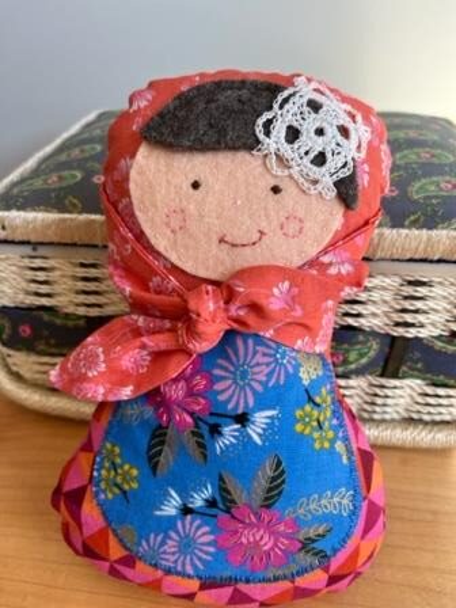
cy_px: 304
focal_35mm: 26
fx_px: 457
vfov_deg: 67.3
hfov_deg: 53.1
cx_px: 228
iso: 80
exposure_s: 1/120
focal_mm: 5.1
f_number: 1.6
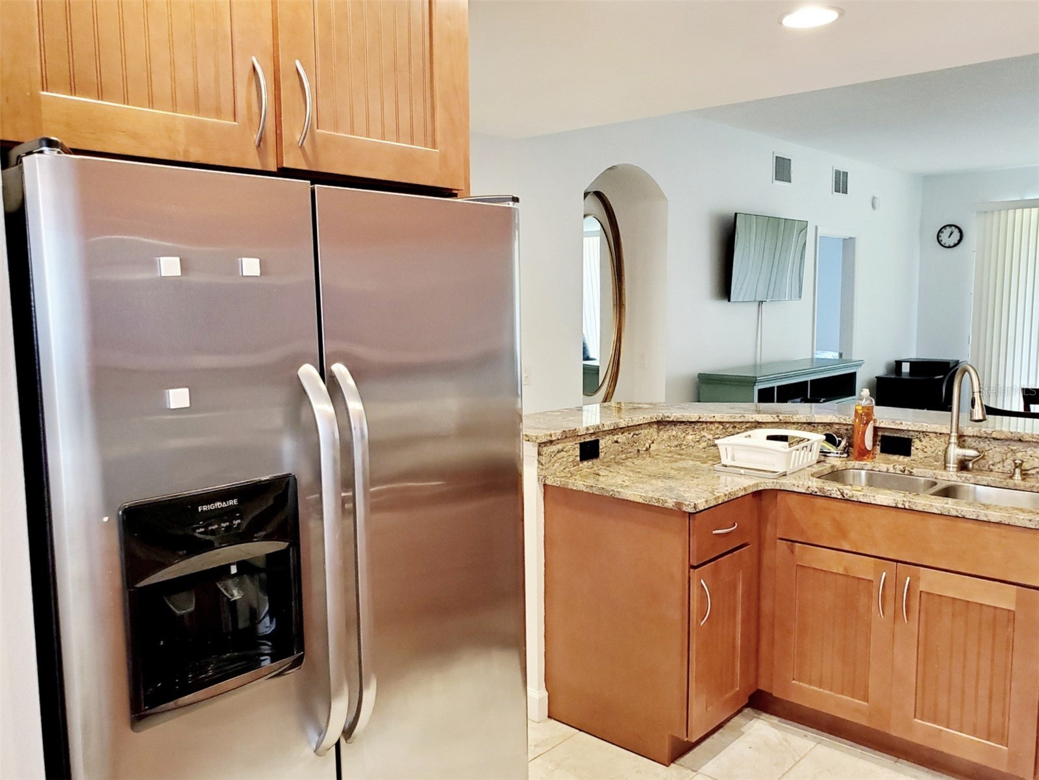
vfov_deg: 53.1
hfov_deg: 67.3
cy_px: 390
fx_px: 780
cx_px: 520
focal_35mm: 26
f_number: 2.4
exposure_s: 1/39.1
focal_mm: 4.3
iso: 400
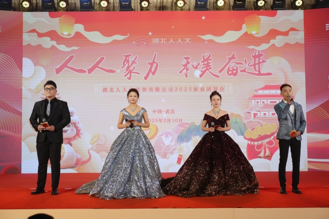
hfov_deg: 44.5
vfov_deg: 30.5
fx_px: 402
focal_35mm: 44
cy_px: 110
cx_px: 164
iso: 640
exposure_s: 1/200
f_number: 3.5
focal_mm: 44
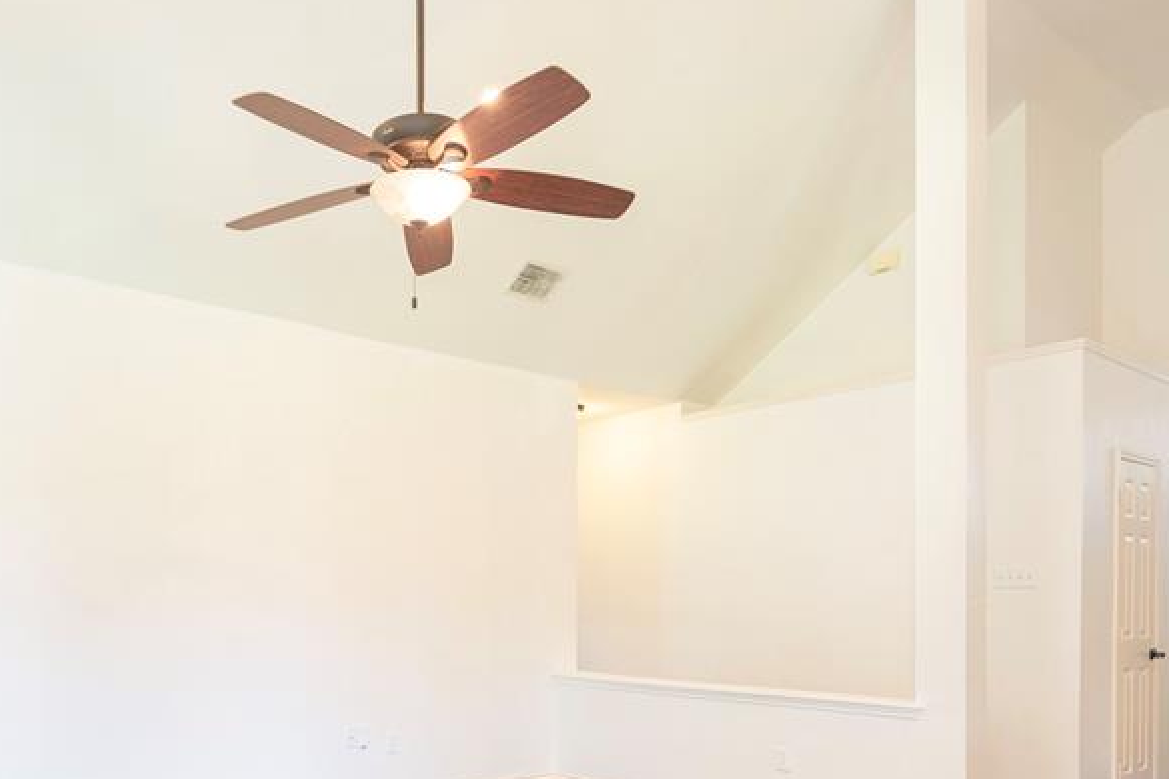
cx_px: 370
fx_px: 909
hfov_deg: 63.4
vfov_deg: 44.5
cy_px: 606
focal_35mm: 28
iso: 100
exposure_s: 1/2.5
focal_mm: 16
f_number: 7.1
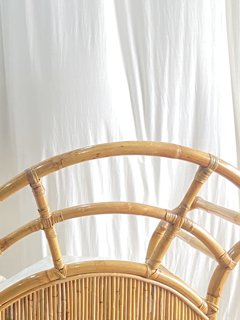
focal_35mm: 68
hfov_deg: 20.7
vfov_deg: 28.6
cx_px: -16
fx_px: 629
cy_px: 157
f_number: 1.8
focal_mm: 4.2
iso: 400
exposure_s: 1/60
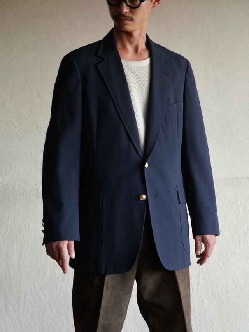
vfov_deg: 21.3
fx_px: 882
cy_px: 166
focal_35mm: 92
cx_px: 124
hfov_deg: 16.1
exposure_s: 1/100
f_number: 3.9
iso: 2500
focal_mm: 46
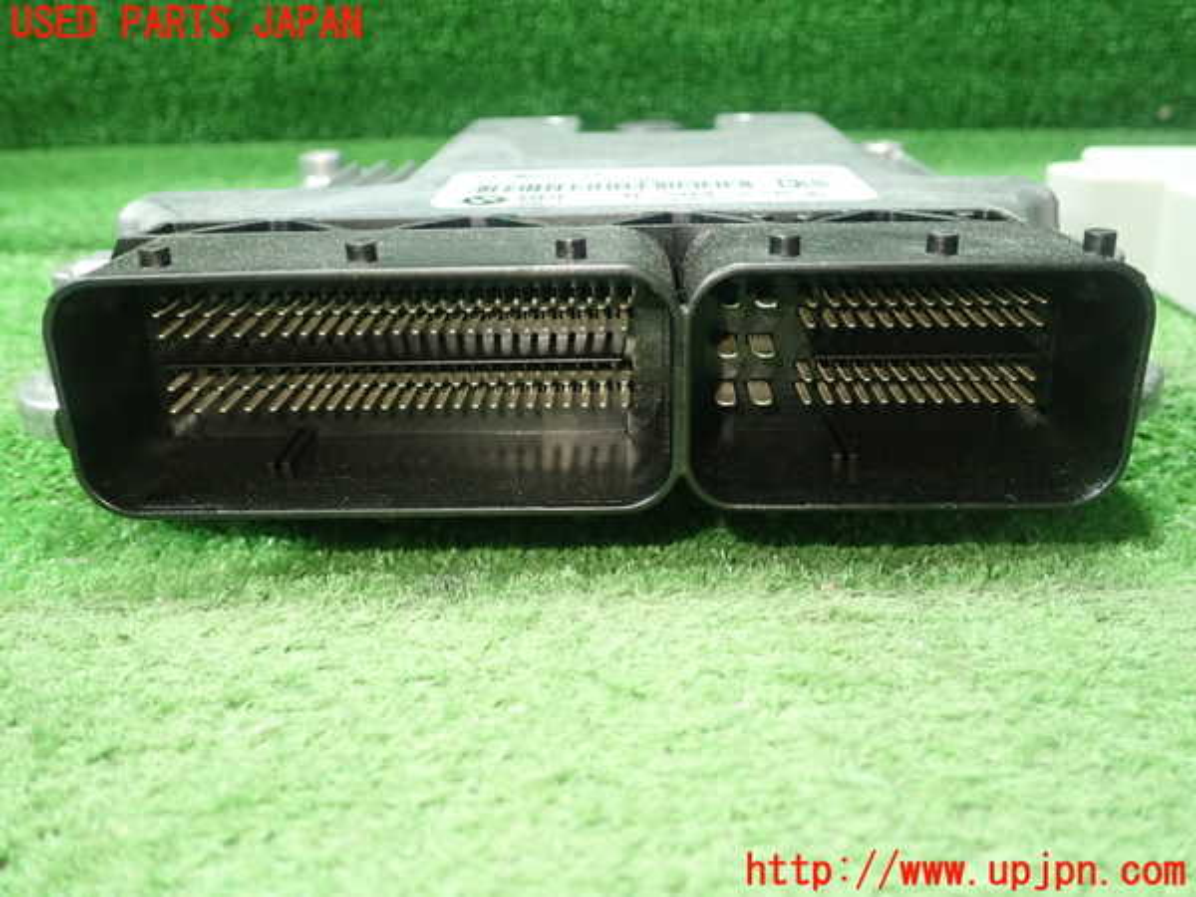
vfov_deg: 46.8
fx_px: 1037
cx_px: 598
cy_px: 448
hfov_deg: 60.0
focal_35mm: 30
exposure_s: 1/100
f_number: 2.3
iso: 800
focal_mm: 5.5
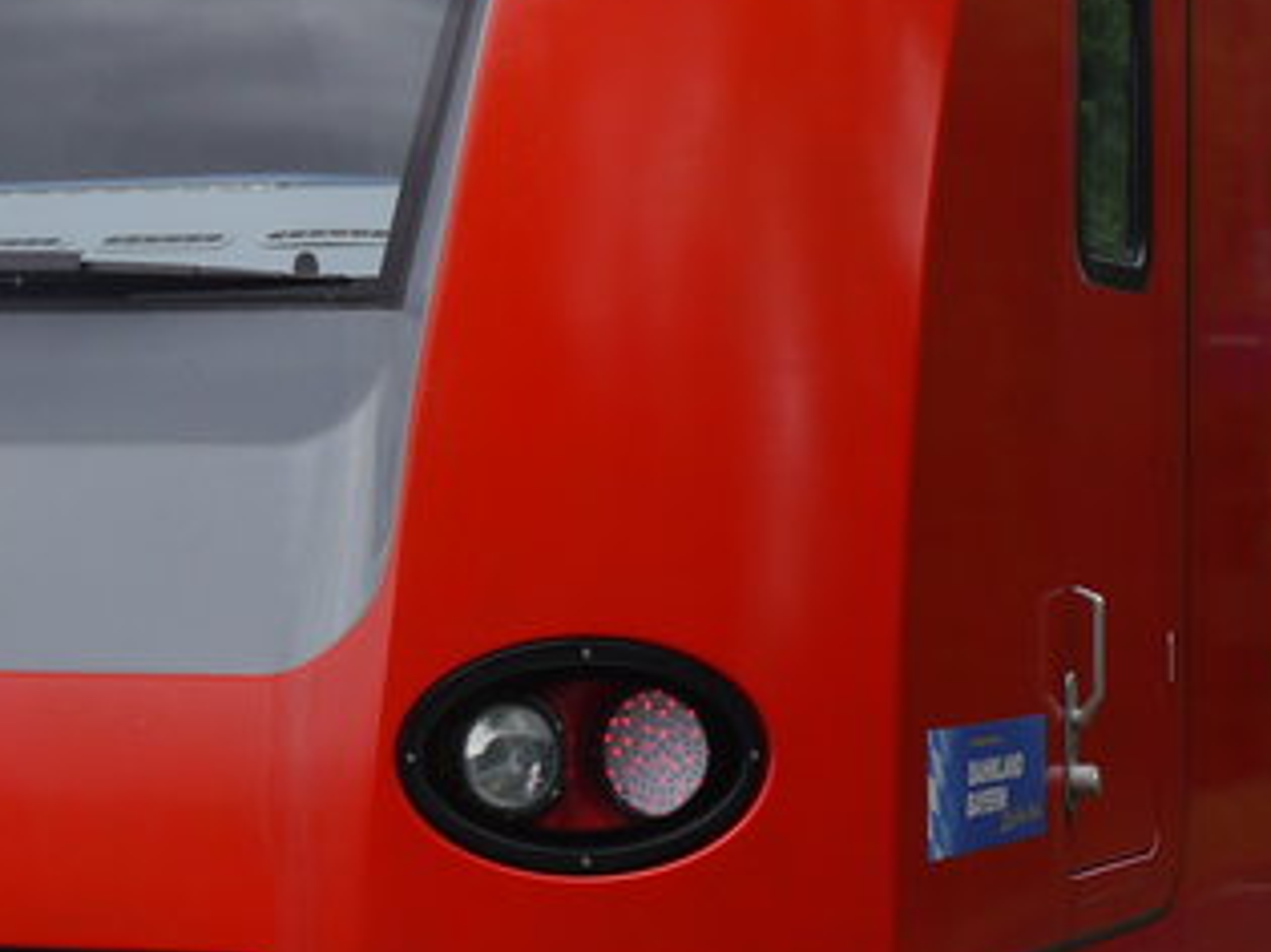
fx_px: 4478
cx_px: 888
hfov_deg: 16.1
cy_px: 335
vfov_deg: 12.1
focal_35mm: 122
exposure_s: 1/250
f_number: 5.6
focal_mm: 16
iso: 160
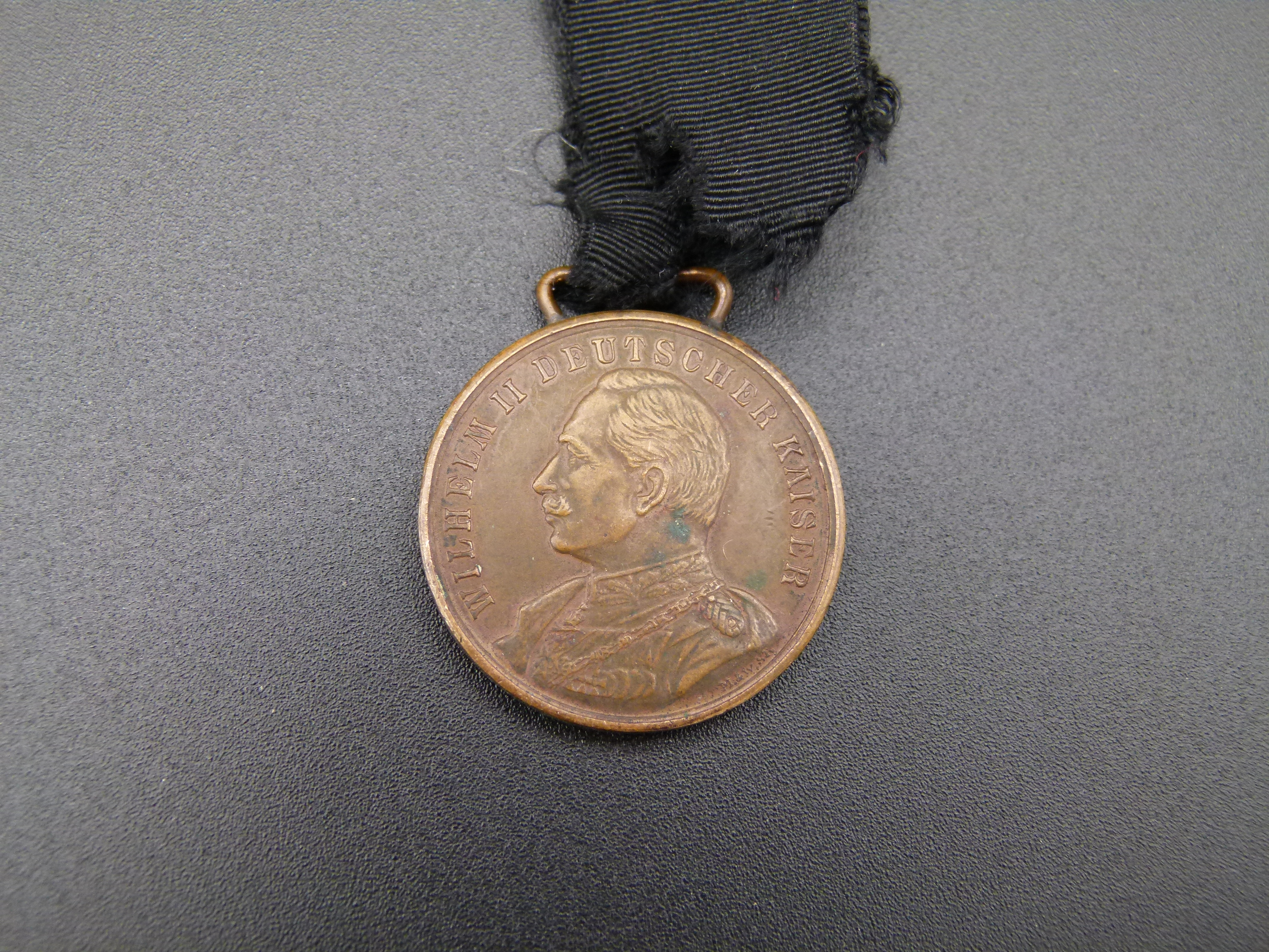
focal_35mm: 47
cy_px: 476
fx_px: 1723
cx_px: 634
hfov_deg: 40.4
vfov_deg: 30.9
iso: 200
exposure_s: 1/60
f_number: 3.2
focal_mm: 8.5
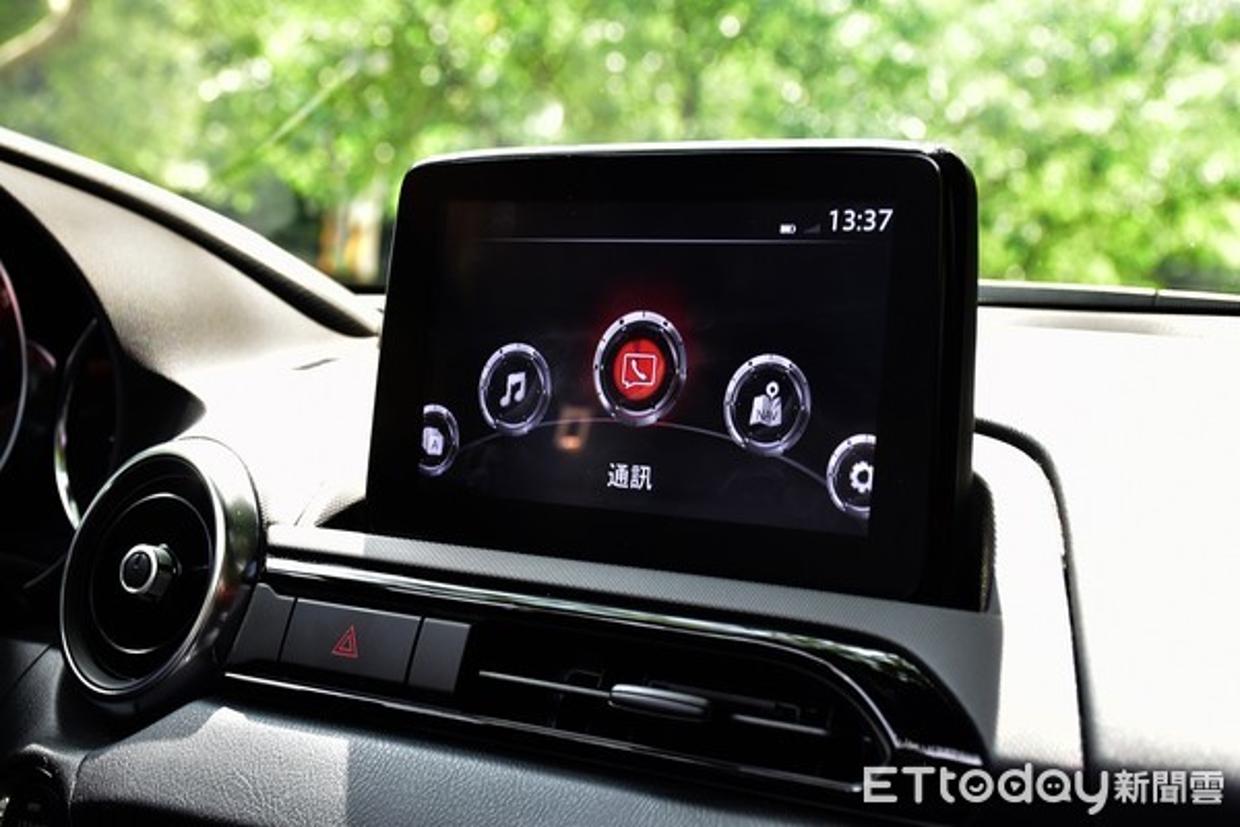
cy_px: 414
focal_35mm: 63
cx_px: 620
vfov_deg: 21.6
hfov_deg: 31.9
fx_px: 2170
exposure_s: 1/60
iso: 400
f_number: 7.1
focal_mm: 42
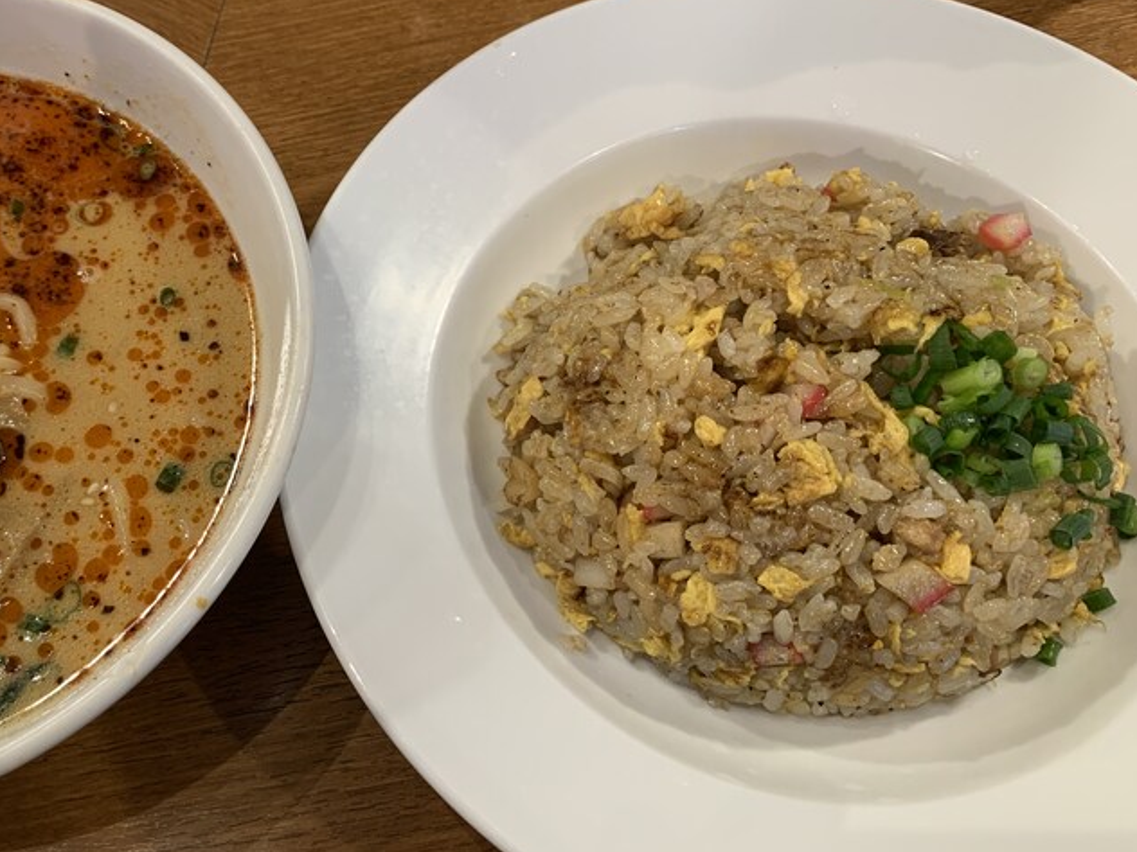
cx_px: 345
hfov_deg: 48.9
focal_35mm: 37
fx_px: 1215
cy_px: 414
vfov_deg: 38.7
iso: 100
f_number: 1.8
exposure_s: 1/50
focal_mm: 4.25
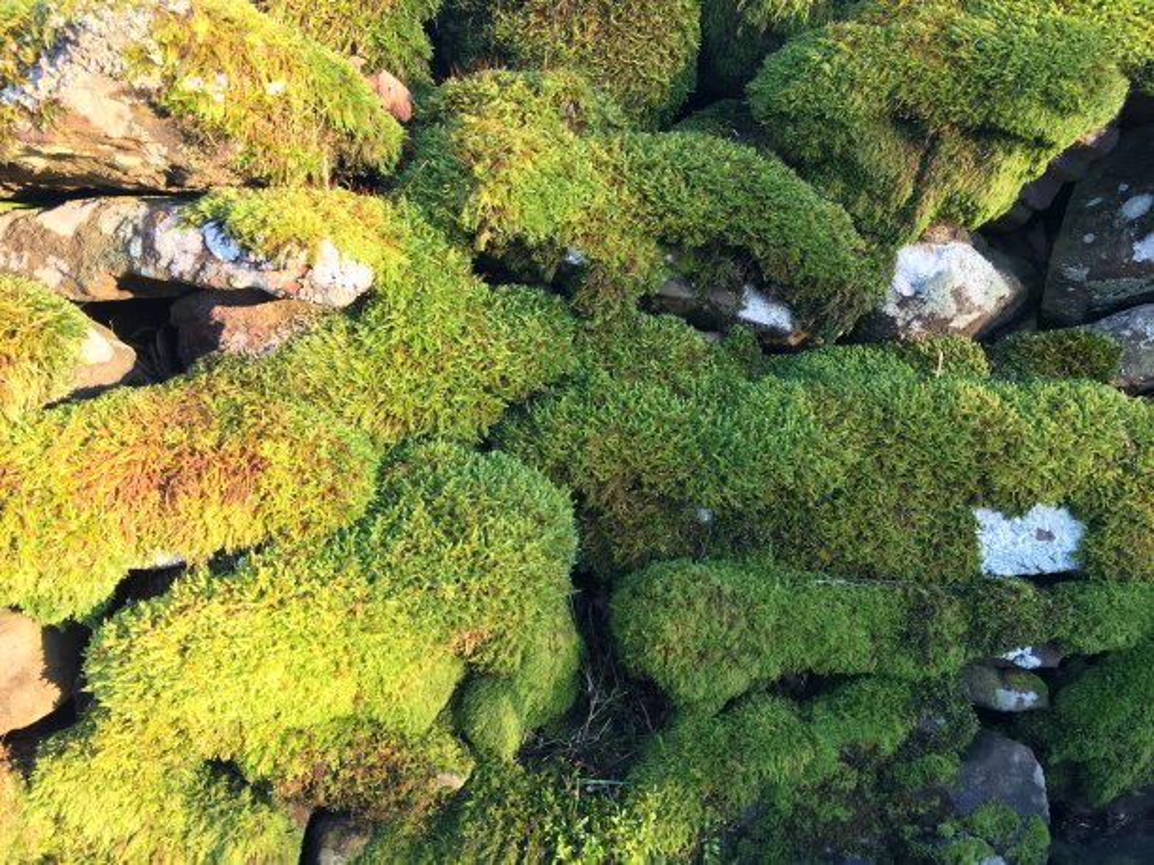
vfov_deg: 48.2
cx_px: 577
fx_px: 967
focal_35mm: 29
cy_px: 432
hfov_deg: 61.7
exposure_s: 1/50
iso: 25
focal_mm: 4.15
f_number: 2.2
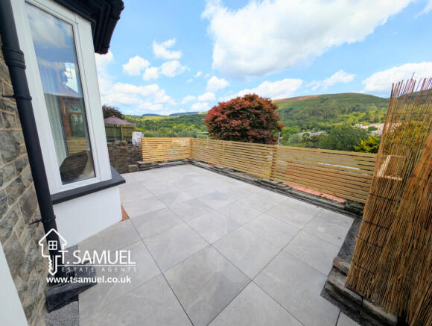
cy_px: 163
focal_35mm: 12
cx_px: 216
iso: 41
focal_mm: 2.23
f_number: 1.95
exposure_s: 1/1712
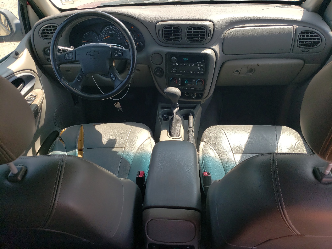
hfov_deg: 67.3
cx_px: 166
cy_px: 124
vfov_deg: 53.1
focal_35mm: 26
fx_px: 249
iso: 50
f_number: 1.5
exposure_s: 1/625
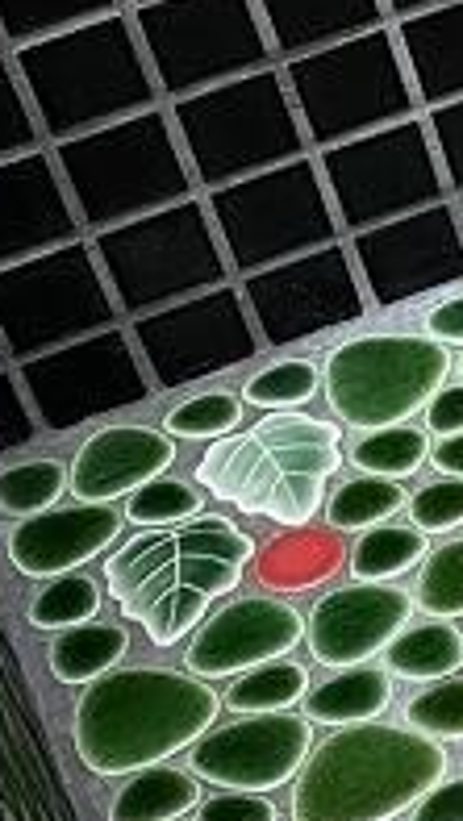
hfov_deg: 7.3
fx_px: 3204
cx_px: 1410
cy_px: 350
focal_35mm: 147
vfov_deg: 14.6
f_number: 1.8
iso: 125
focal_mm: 4.25
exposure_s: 1/68
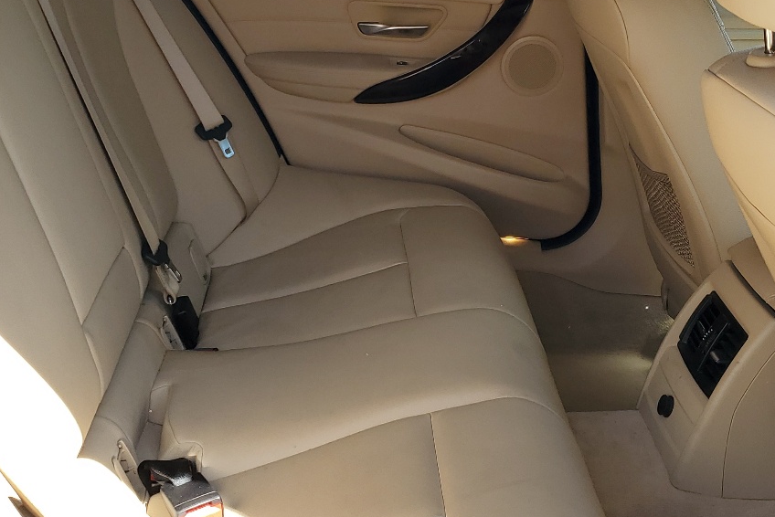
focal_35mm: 51
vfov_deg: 26.4
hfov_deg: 38.9
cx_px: 388
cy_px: 184
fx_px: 1098
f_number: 1.5
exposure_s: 1/556
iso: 50
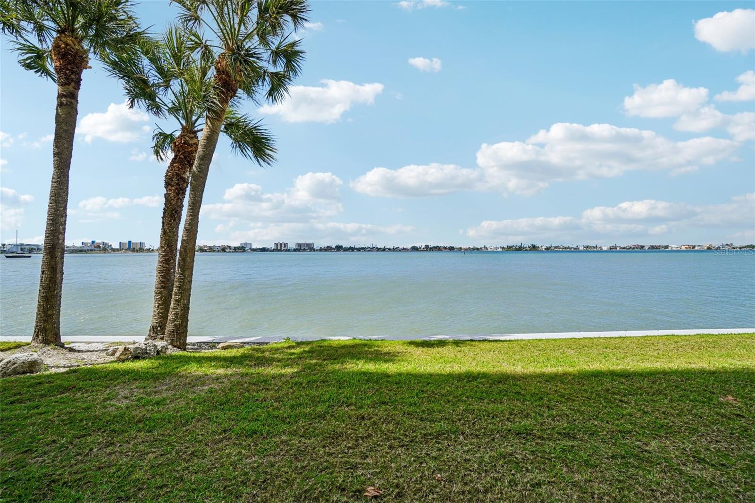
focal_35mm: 15
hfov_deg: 100.4
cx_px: 378
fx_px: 314
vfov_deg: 77.3
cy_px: 252
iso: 100
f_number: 8
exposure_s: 1/350
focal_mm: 10
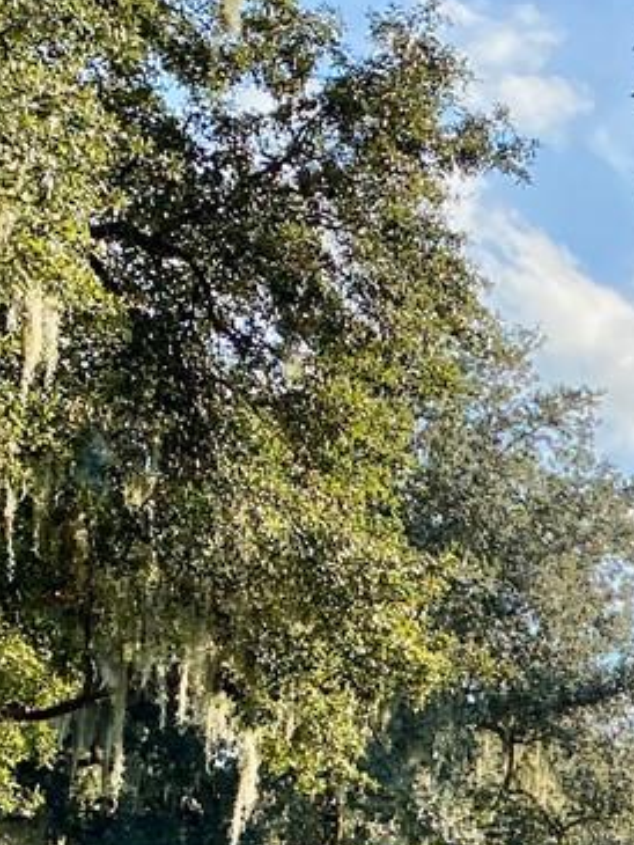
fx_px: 2782
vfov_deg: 16.4
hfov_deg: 11.9
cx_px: 1169
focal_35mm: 114
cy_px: 1079
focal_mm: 4.25
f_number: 1.8
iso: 32
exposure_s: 1/1072
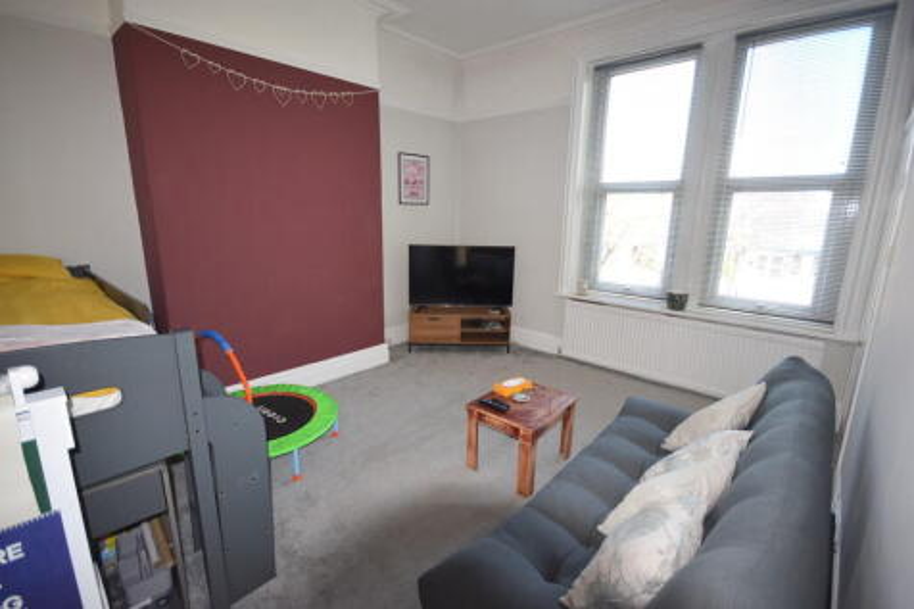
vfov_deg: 72.0
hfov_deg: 95.0
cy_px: 304
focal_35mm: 16
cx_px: 457
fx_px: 419
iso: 800
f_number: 5
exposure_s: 1/100
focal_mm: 11
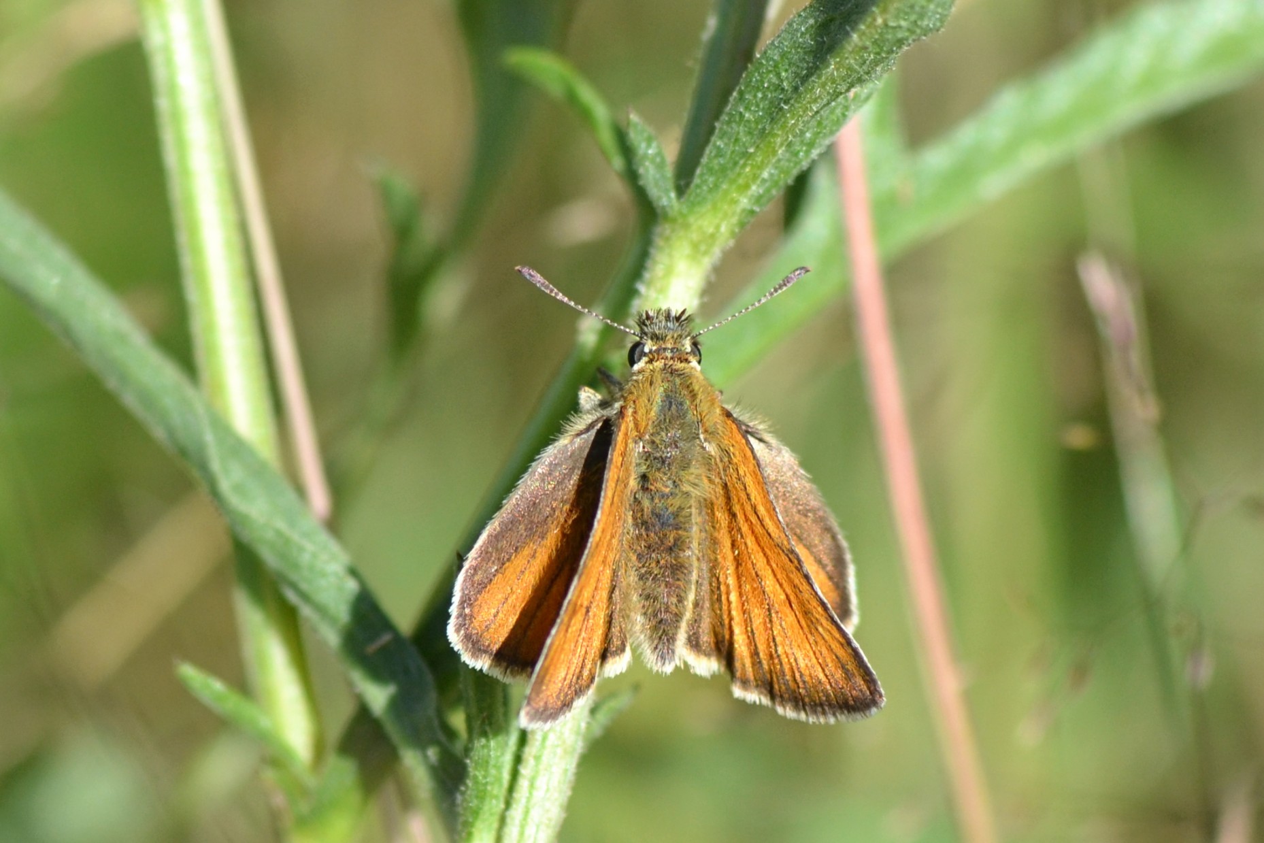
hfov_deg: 13.0
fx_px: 5530
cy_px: 422
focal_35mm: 158
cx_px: 632
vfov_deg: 8.7
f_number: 5.6
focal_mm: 105
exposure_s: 1/1250
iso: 400
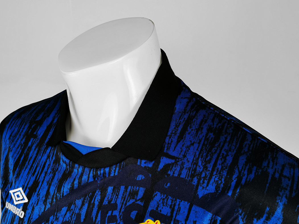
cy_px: 110
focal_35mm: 35
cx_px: 154
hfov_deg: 52.6
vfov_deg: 40.7
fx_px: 302
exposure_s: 1/60
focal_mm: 5.58
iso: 100
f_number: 1.8
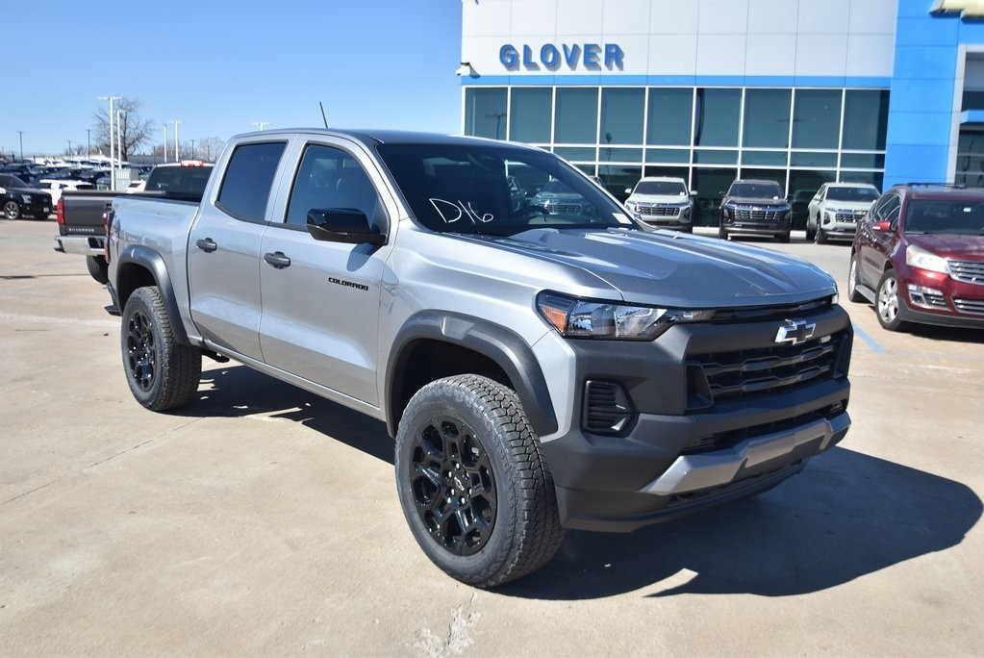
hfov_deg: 57.2
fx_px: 903
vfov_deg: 40.0
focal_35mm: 33
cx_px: 492
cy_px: 329
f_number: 4.5
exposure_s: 1/640
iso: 100
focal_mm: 22
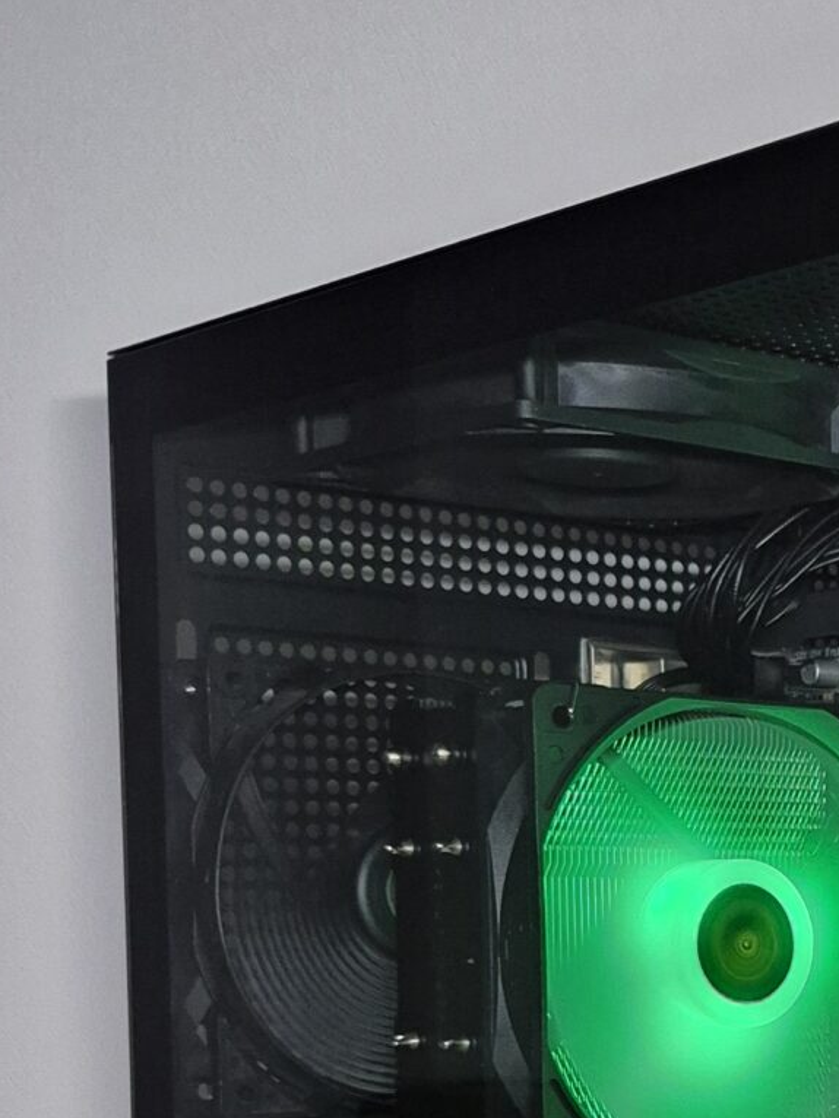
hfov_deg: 17.6
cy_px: 1098
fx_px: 2488
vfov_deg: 24.3
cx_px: 1181
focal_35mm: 77
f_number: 1.8
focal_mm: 5.4
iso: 500
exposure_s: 1/31
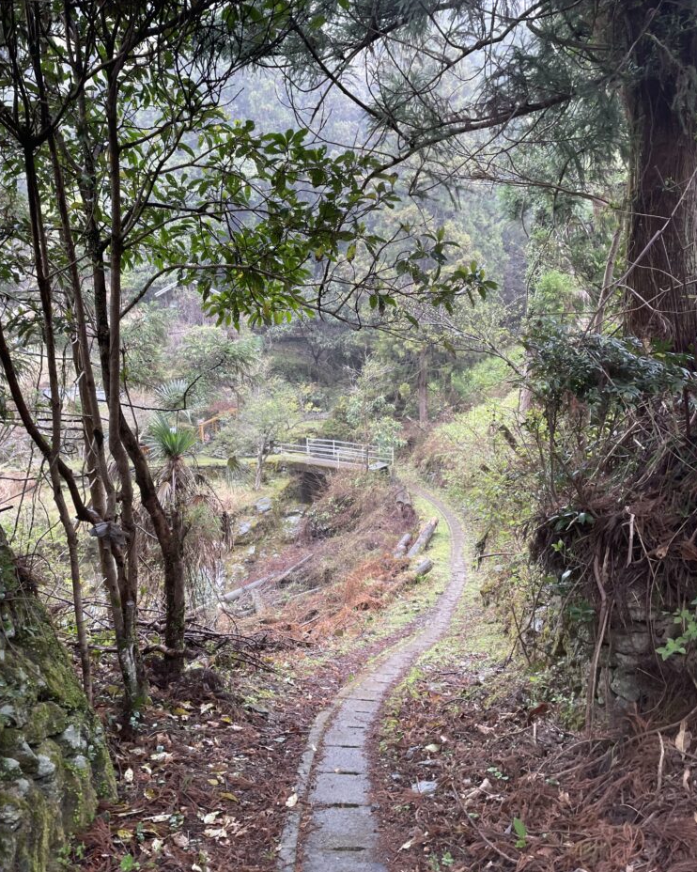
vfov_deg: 62.2
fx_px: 722
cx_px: 349
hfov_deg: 51.5
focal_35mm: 28
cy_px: 457
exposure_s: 1/121
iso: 40
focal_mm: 4.2
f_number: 1.6
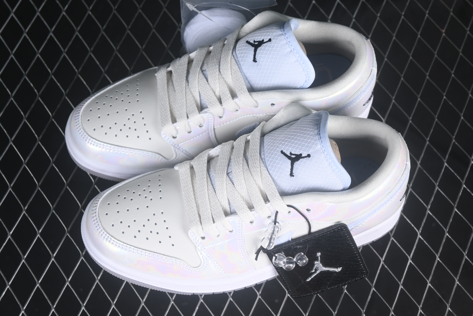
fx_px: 985
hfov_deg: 27.0
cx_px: 236
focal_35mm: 75
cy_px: 158
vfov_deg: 18.2
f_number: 7.1
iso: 160
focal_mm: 50
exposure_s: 1/80
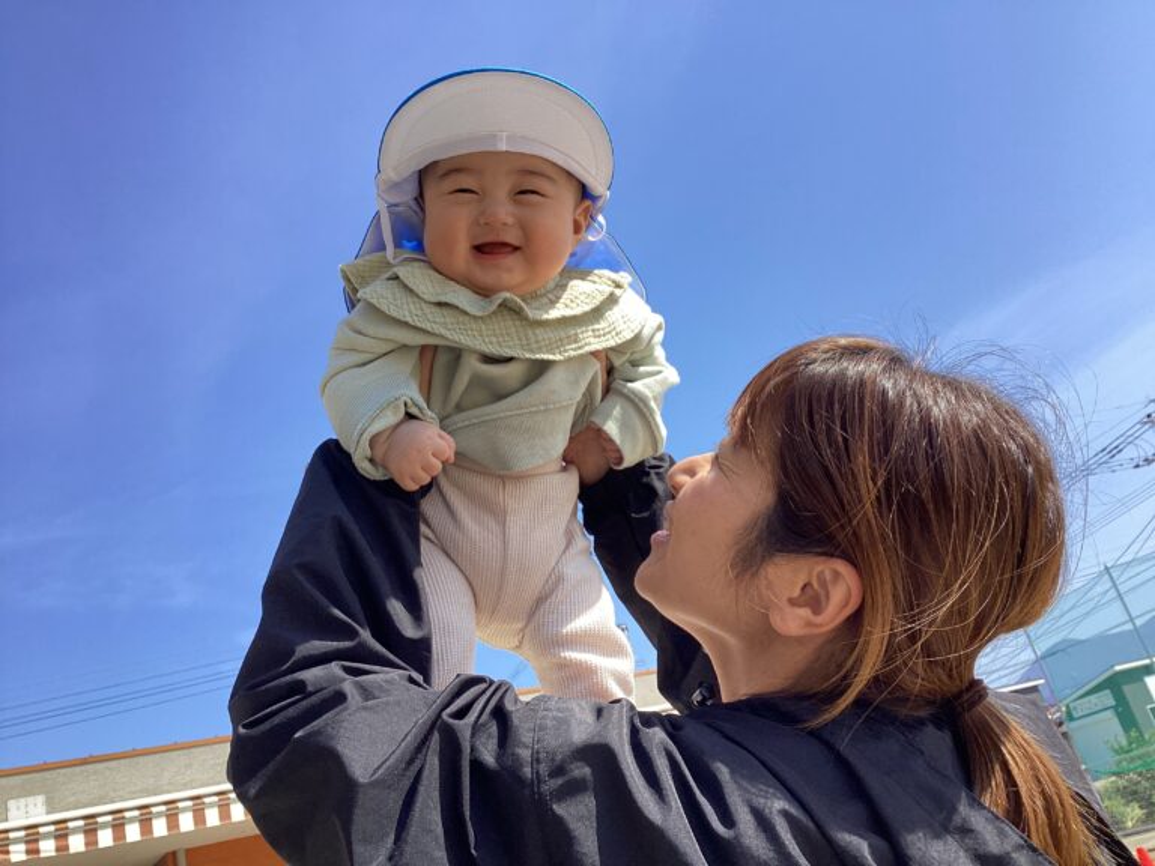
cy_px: 433
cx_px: 578
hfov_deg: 58.4
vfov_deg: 45.4
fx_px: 1034
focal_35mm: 31
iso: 25
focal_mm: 3.3
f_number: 2.4
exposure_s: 1/776
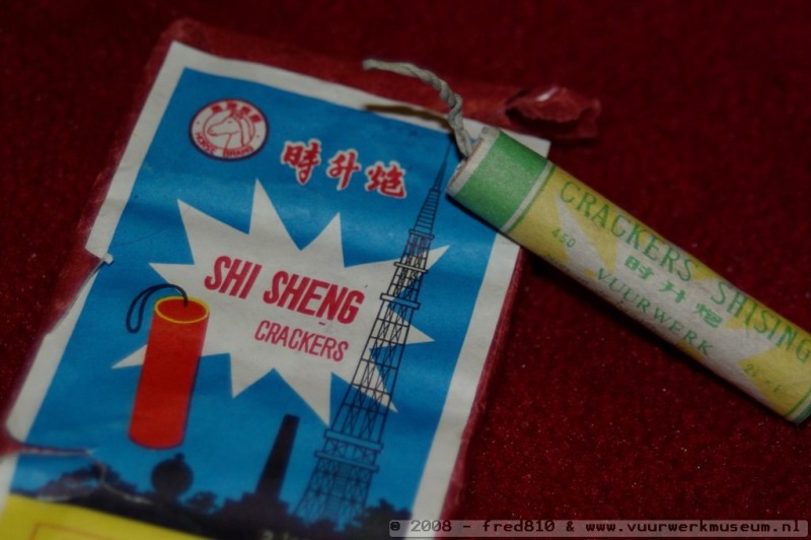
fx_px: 2701
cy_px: 270
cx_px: 406
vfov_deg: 11.4
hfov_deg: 17.1
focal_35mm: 120
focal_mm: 80
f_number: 4.5
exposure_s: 1/90
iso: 400
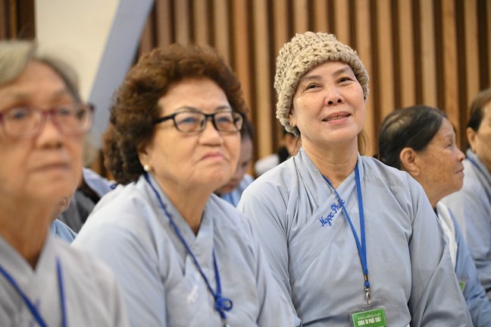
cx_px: 246
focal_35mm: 120
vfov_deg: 11.4
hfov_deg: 17.1
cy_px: 164
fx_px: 1635
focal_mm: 120
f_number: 4
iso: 12800
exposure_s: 1/250
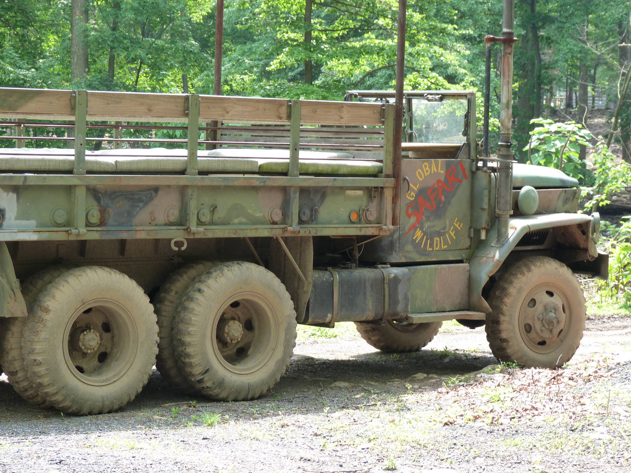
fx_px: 1878
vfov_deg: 14.4
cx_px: 316
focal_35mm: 103
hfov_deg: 19.1
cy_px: 236
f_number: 3.5
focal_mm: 18.6
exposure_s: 1/100
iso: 125
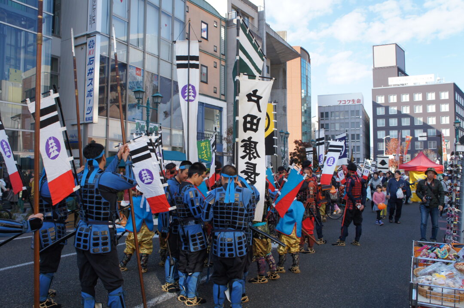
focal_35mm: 30
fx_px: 386
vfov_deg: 43.5
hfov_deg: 62.0
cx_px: 232
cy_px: 154
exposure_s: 1/320
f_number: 5.6
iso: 200
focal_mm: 20
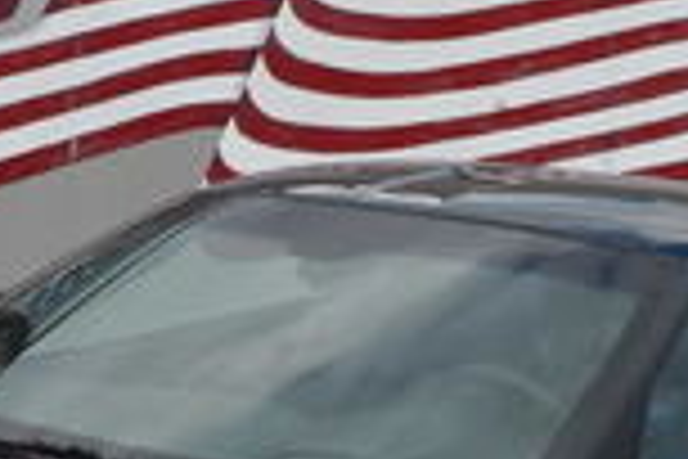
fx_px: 2886
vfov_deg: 9.1
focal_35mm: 151
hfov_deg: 13.4
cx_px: -27
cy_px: 315
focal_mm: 24
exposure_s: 1/250
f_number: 13
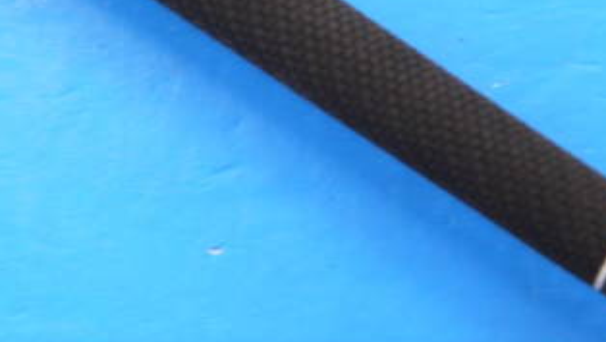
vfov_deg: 7.9
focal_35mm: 151
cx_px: 77
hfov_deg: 14.1
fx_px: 2428
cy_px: -116
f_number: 5.2
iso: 640
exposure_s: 1/80
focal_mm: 34
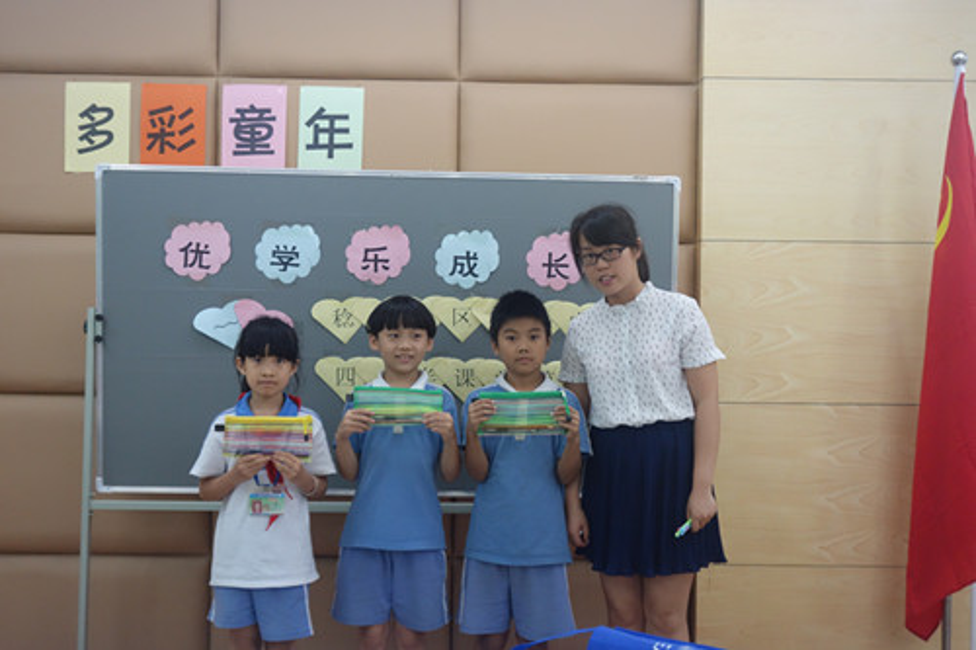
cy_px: 325
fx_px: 1247
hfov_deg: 42.8
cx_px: 488
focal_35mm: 46
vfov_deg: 29.2
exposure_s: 1/50
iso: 800
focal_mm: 17.18
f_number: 3.2
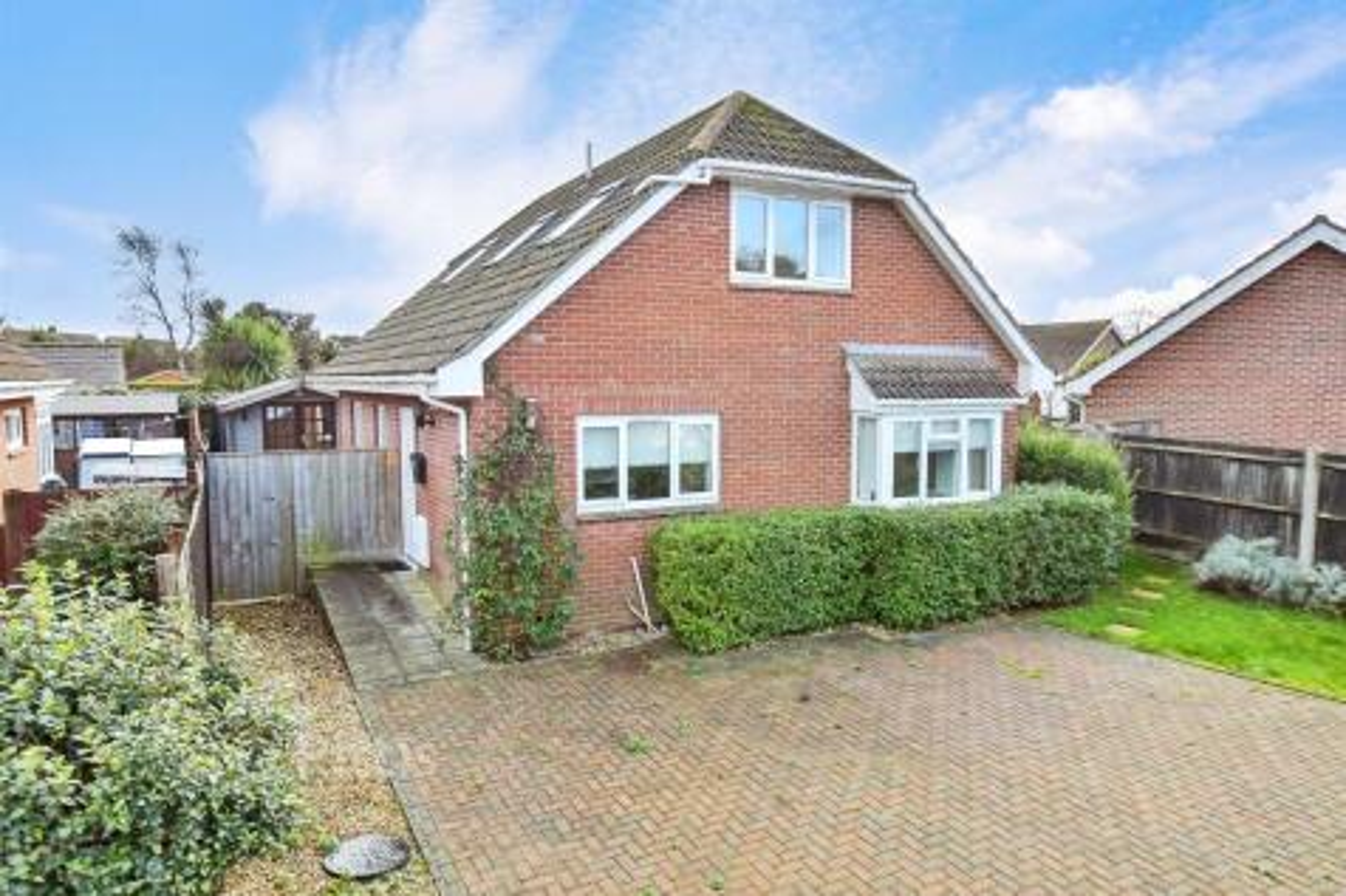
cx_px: 673
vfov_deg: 59.5
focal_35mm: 21
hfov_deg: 81.2
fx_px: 785
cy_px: 448
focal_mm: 14
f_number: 3.5
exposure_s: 1/640
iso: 160
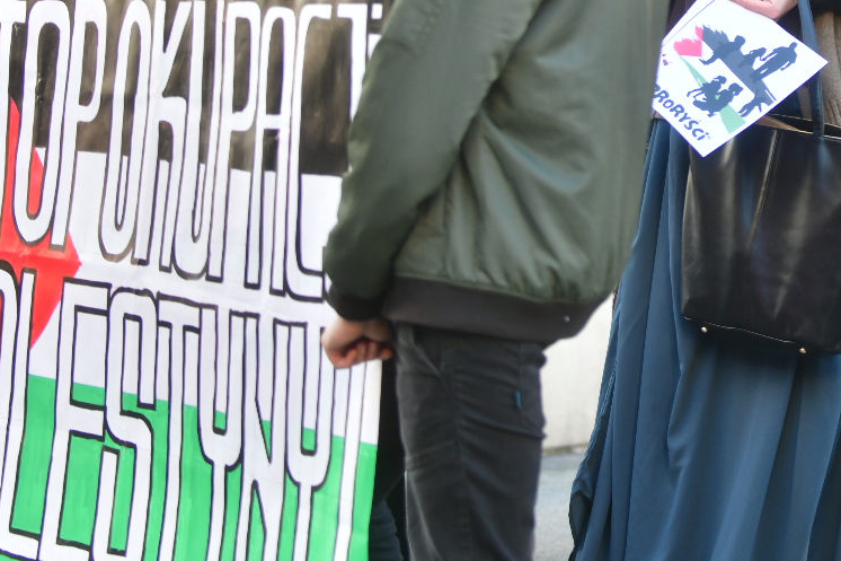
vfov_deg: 9.0
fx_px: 3550
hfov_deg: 13.4
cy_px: 38
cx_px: 771
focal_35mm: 152
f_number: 2.8
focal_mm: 70
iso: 280
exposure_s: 1/250
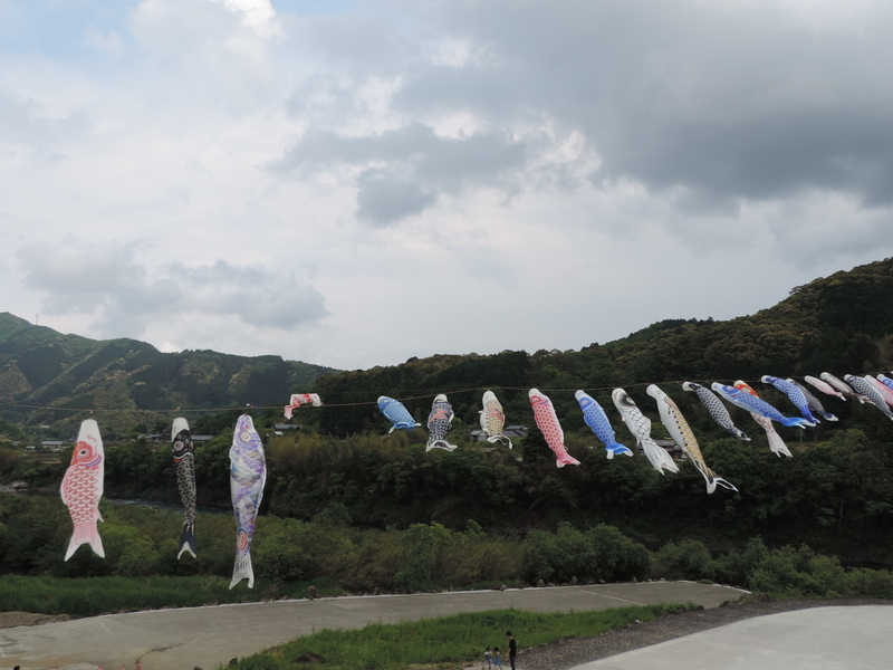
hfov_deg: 55.4
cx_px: 446
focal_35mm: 33
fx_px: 851
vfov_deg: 42.9
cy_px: 335
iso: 80
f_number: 3.2
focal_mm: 5.8
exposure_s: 1/1000
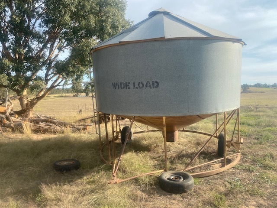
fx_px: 208
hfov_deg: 67.3
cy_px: 104
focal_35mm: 26
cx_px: 138
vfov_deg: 53.1
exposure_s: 1/1397
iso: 32
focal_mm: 4.25
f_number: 1.8
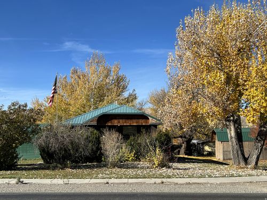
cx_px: 134
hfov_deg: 41.2
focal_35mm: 46
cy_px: 100
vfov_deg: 31.5
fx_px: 355
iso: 50
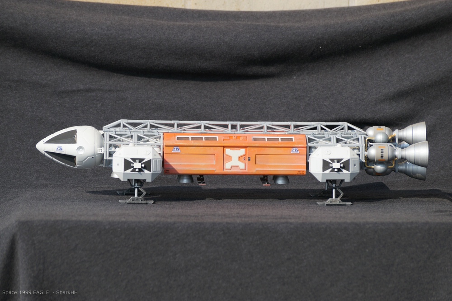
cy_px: 150
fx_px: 3389
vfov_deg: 5.1
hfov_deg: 7.6
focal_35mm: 270
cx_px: 226
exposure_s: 1/400
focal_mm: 180
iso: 100
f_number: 5.6
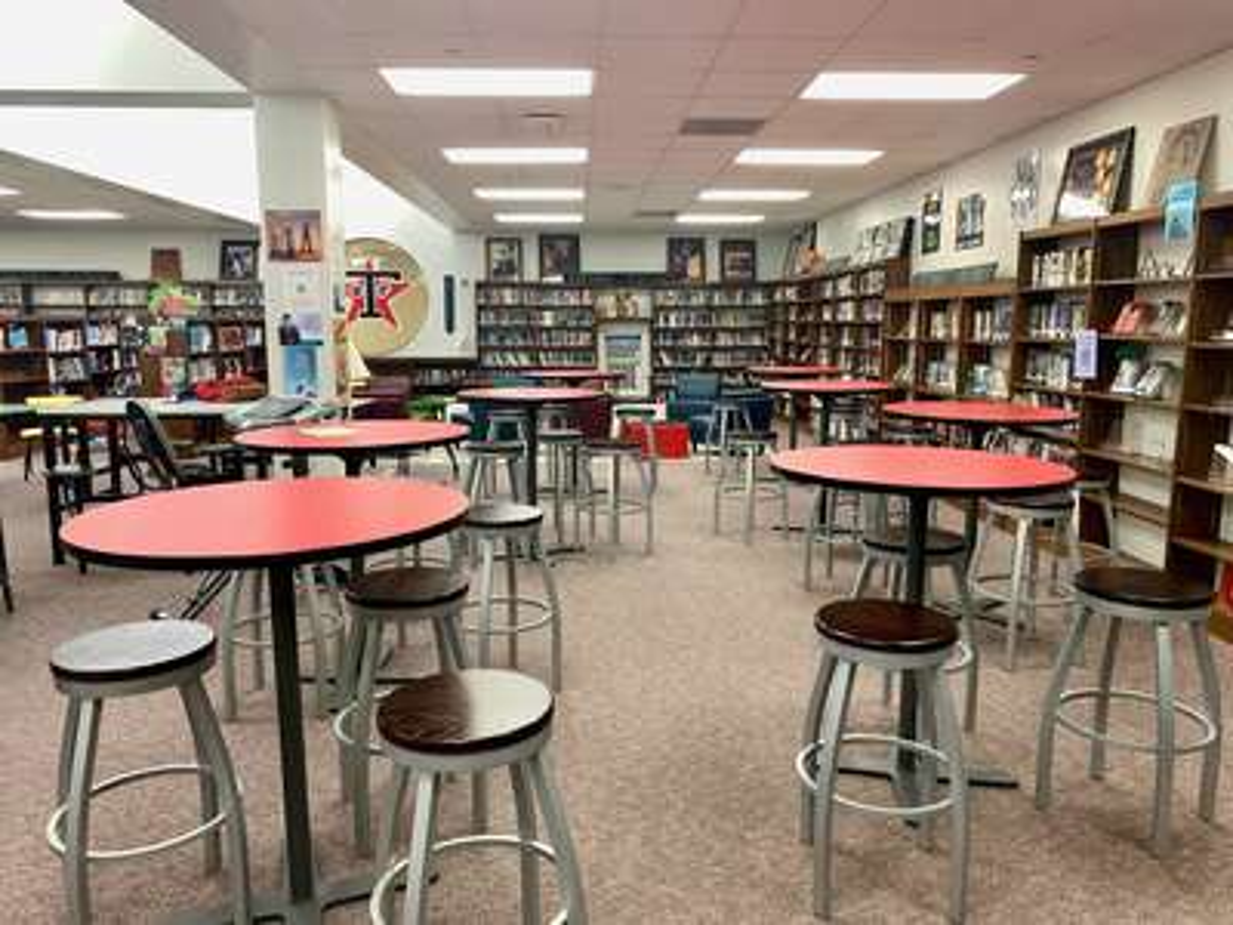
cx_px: 616
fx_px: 926
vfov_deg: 53.1
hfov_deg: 67.3
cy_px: 462
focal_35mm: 26
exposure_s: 1/60
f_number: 1.8
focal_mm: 4.25
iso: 160
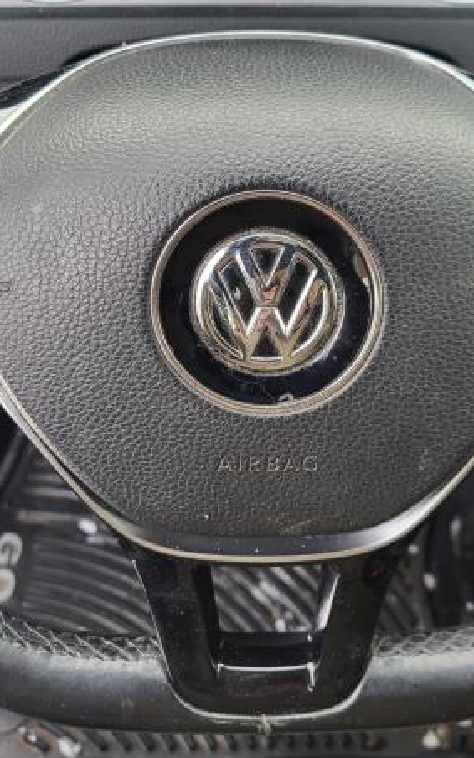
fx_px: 805
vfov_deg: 50.3
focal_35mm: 39
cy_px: 361
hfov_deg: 32.7
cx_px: 278
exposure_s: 1/120
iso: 80
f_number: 1.8
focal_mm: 5.4
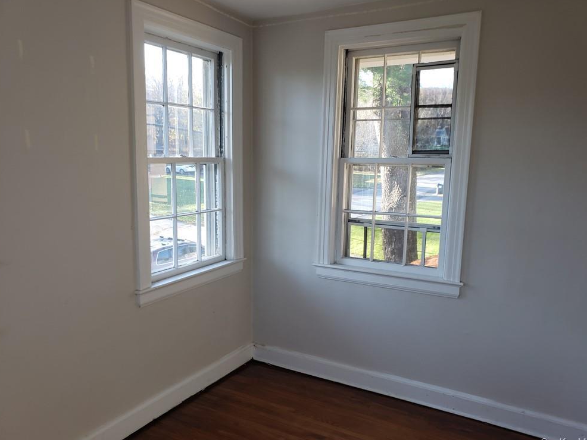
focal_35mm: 27
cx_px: 296
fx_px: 458
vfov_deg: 51.4
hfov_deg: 65.3
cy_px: 221
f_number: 2.4
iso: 64
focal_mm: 4.3
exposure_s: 1/60
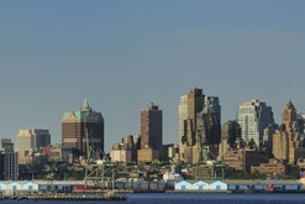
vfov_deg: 4.0
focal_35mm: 340
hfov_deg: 6.1
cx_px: 215
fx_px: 2882
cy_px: 143
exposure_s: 1/250
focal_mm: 200
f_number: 13
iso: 200
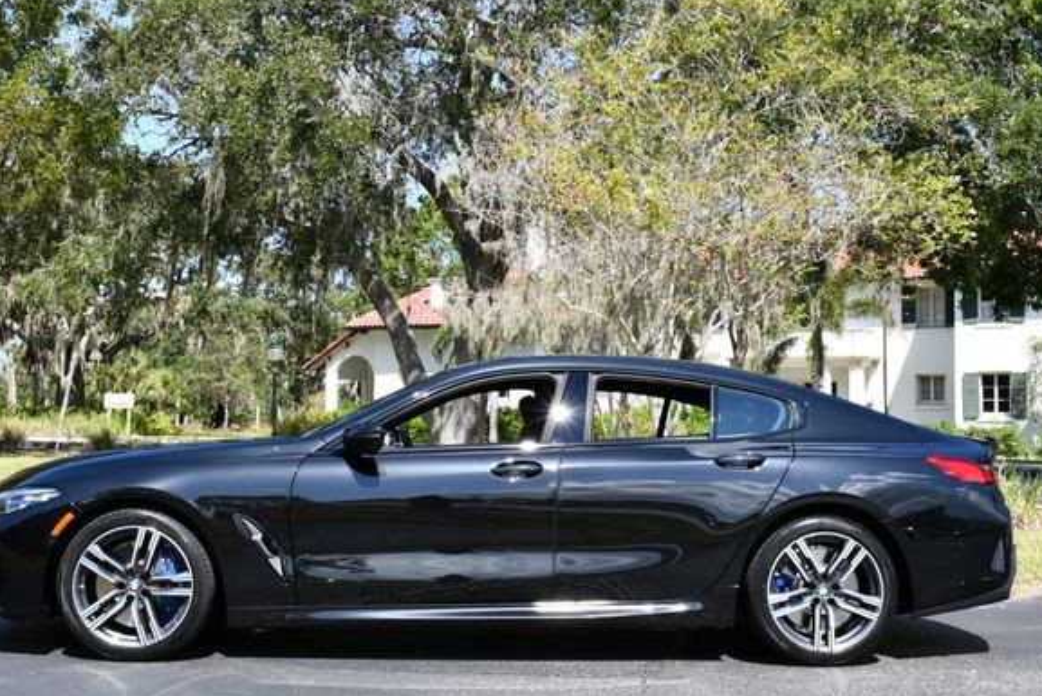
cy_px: 337
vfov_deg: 26.5
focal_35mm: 51
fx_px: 1476
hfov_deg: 38.9
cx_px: 488
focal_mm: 23
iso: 140
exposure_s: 1/250
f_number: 8
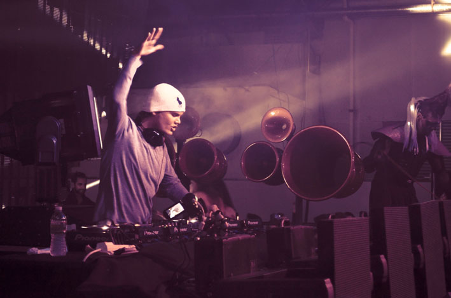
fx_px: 1031
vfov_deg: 16.5
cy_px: 149
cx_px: 226
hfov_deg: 24.7
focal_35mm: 82
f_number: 5.6
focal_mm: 55
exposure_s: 1/30
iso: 3200
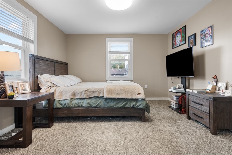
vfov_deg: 73.7
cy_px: 78
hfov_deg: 96.7
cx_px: 116
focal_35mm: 16
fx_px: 103
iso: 400
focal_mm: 16
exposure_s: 1/2
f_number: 8
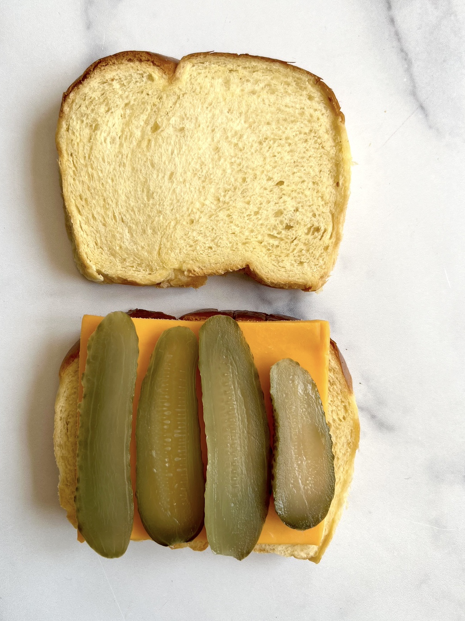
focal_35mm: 30
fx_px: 537
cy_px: 306
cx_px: 207
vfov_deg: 60.0
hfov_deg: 46.7
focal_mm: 5.7
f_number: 1.5
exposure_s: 1/155
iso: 40
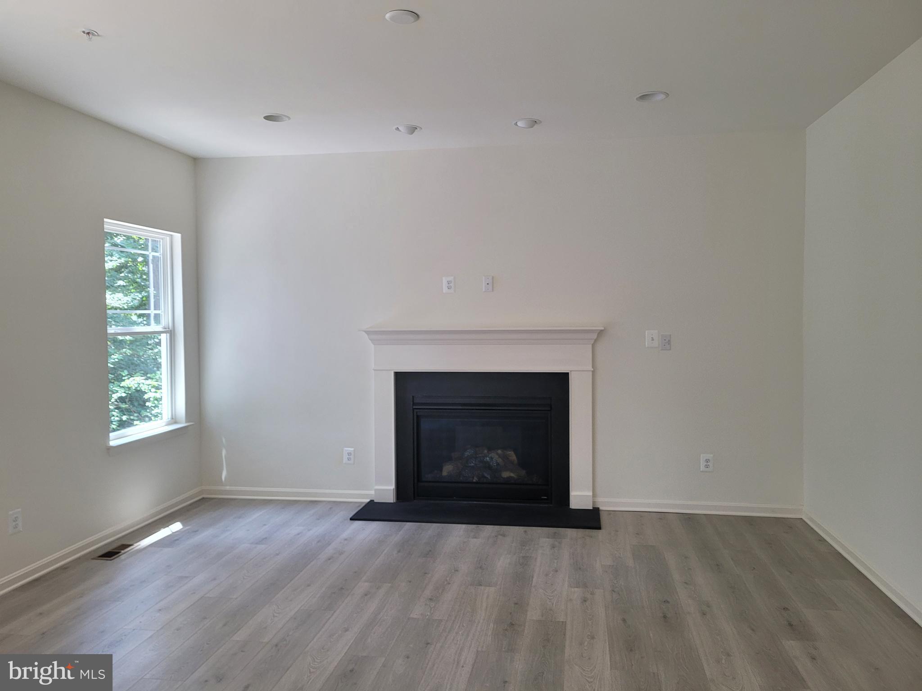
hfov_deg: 67.3
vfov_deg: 53.1
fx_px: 693
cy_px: 346
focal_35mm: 26
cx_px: 461
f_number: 1.8
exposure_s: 1/120
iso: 125
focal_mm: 5.4
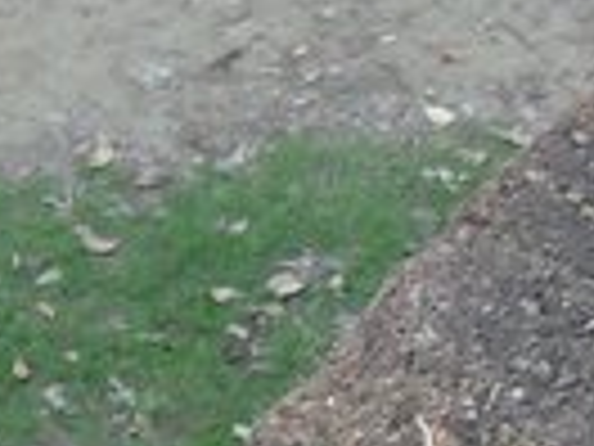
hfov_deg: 6.5
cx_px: -648
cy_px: 667
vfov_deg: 5.0
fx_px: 5045
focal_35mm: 294
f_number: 2.8
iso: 100
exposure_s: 1/80
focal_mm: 6.2
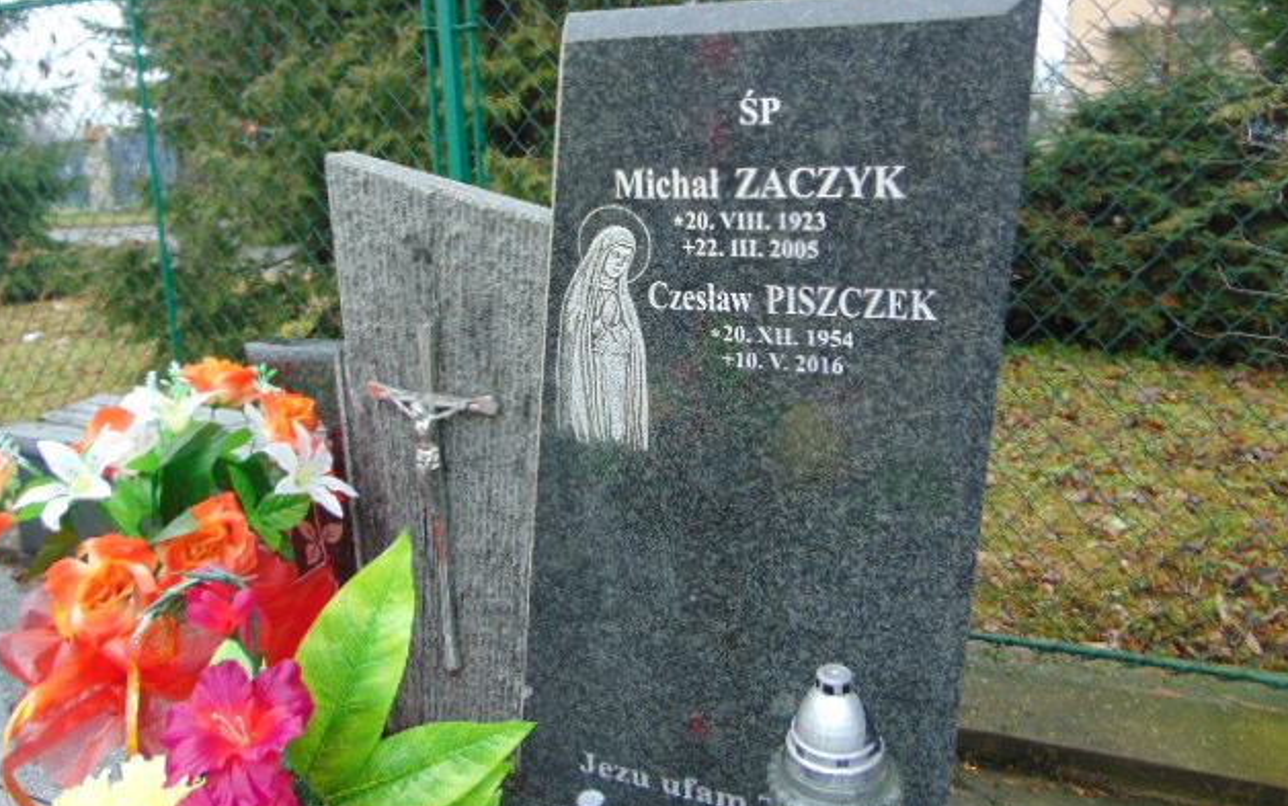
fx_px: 948
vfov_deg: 45.9
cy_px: 338
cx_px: 636
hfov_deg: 68.4
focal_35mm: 27
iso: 80
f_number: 3
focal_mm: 4.5
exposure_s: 1/80
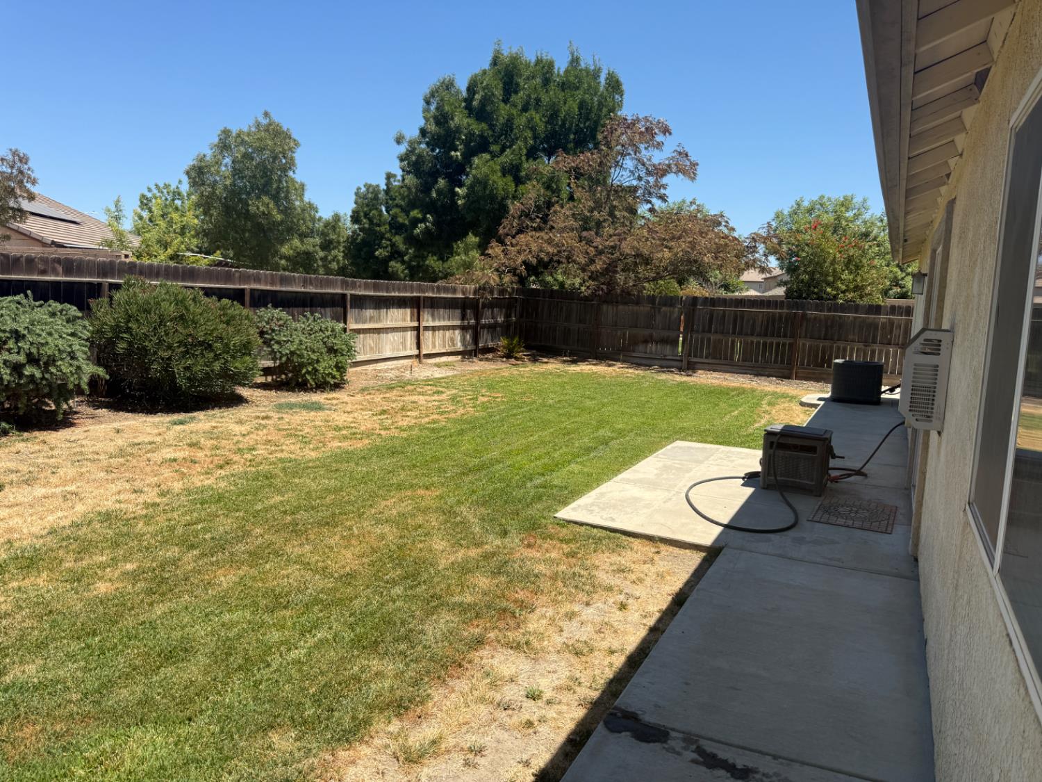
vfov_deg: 56.8
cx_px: 521
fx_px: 722
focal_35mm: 24
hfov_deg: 71.6
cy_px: 391
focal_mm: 6.76
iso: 80
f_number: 1.78
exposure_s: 1/3145
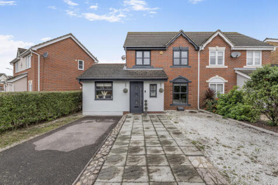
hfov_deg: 96.8
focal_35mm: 16
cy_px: 92
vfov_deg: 73.7
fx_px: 124
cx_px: 139
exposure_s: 1/160
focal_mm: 16
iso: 400
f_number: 8
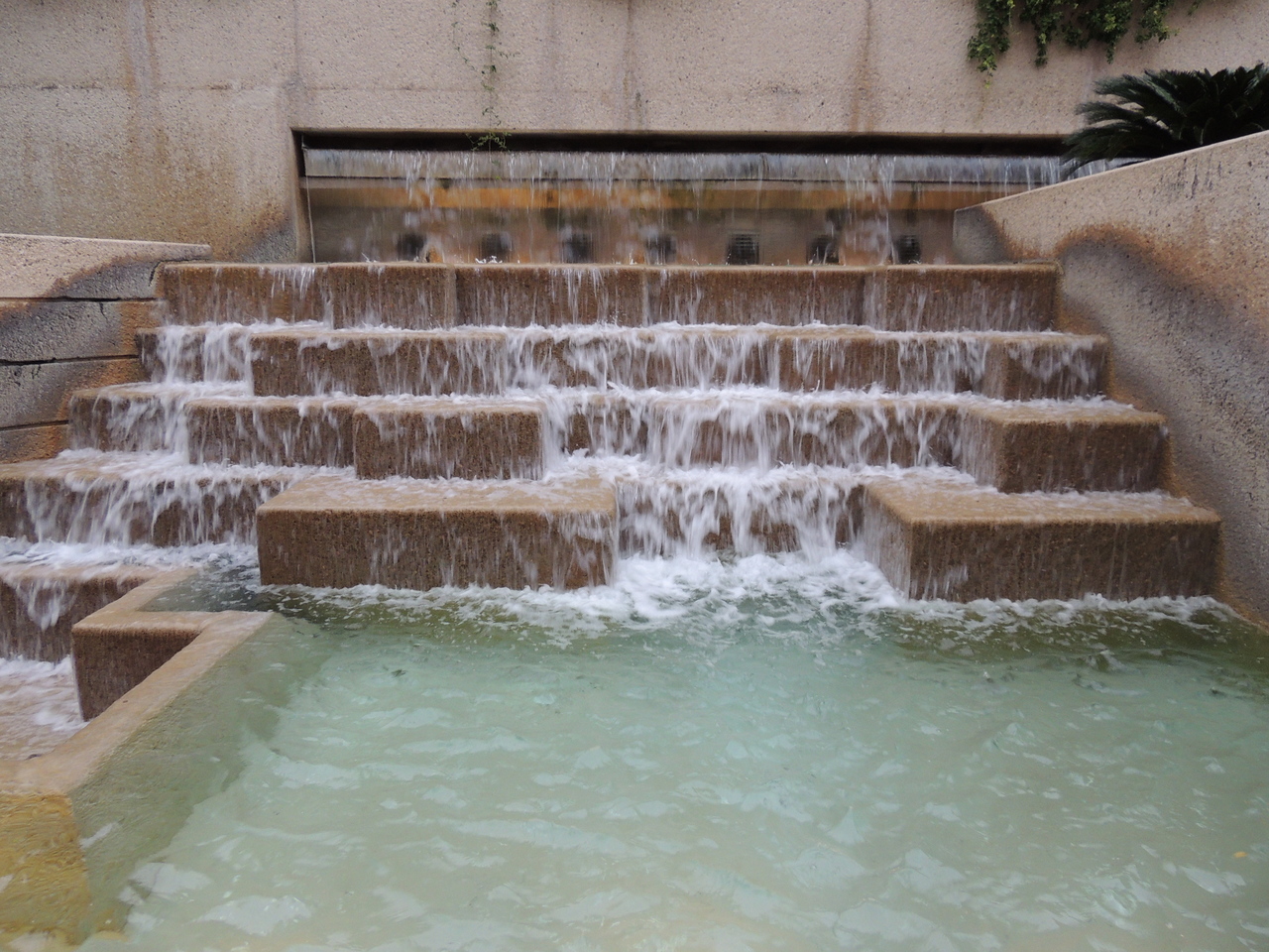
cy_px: 476
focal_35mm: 24
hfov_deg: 71.6
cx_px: 634
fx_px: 880
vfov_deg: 56.8
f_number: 3
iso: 280
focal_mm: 4.3
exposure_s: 1/30
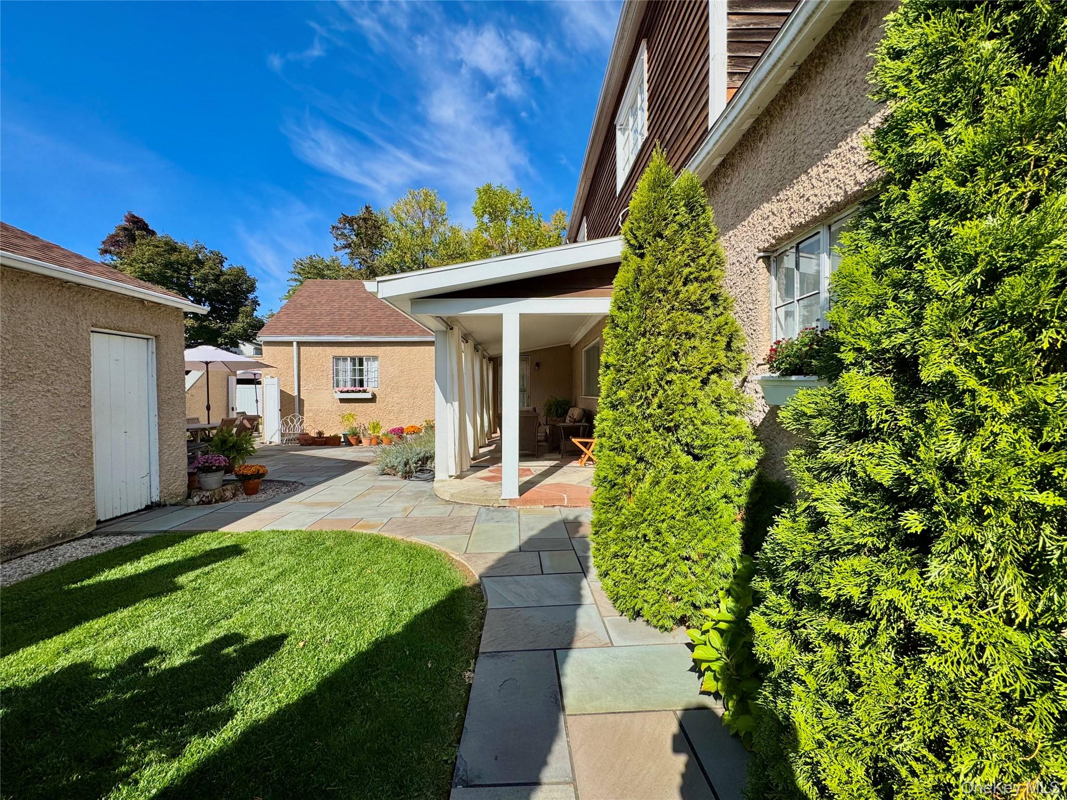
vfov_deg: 85.7
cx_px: 534
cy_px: 400
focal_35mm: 14
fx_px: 432
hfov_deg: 102.1
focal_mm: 2.22
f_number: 2.2
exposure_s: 1/2494
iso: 50
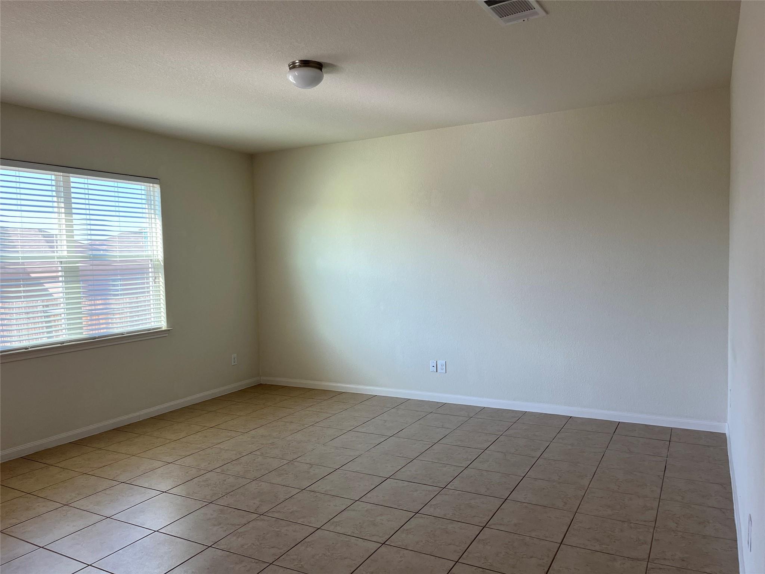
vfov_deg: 53.1
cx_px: 382
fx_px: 575
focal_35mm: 26
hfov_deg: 67.3
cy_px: 287
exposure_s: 1/162
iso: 50
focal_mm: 5.1
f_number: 1.6
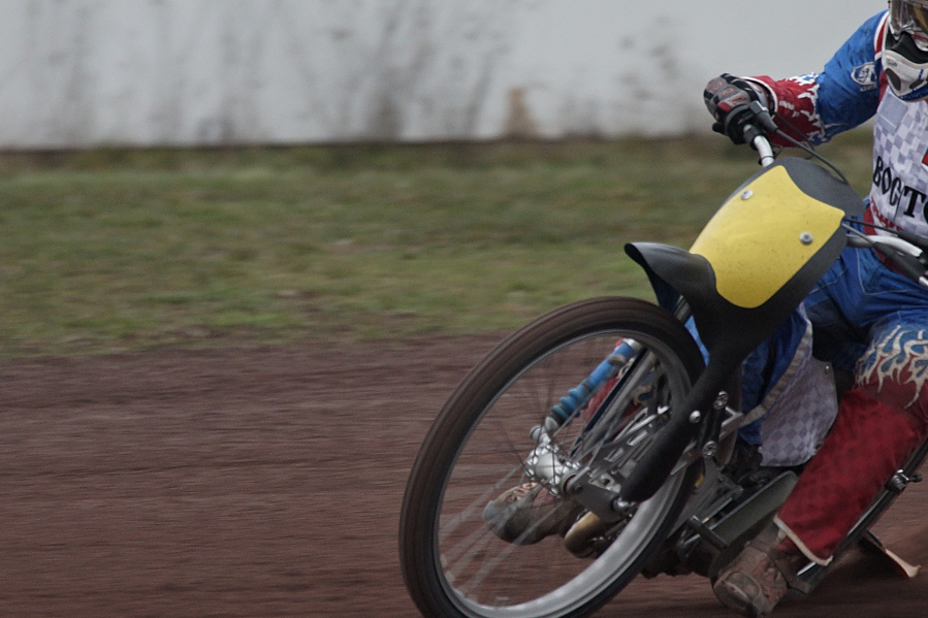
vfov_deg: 1.7
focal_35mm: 801
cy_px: 264
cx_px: 537
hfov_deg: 2.6
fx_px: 20643
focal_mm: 400
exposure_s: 1/800
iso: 640
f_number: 5.6
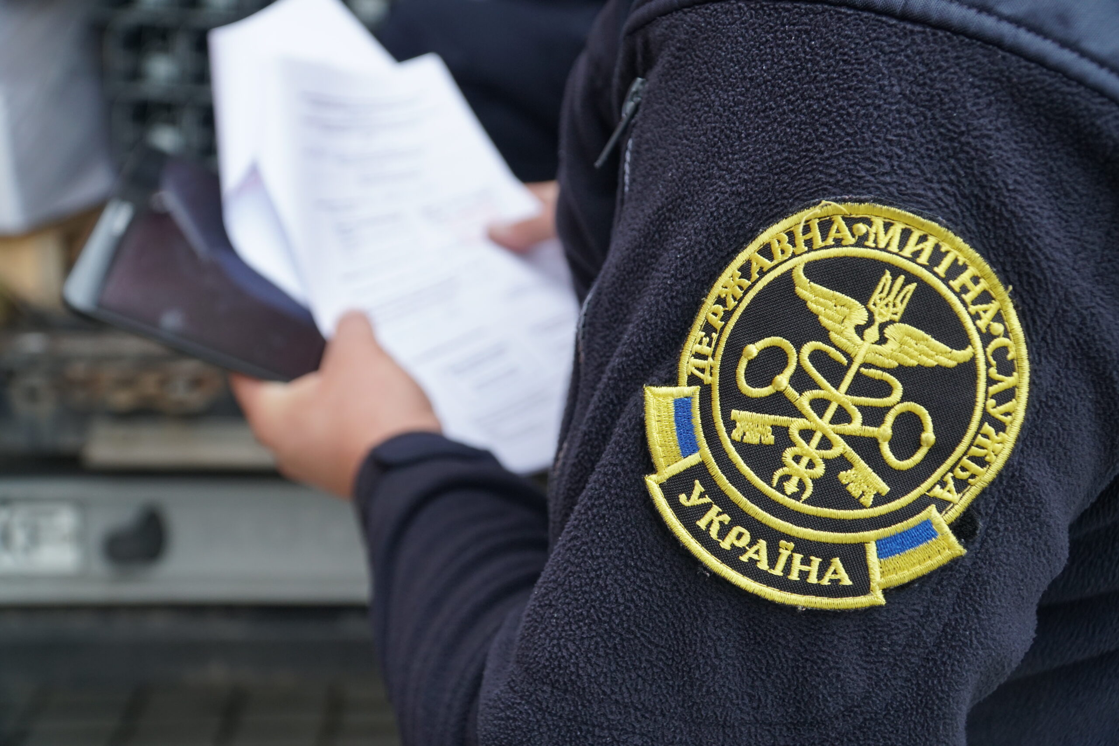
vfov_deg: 36.9
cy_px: 373
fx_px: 1119
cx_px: 560
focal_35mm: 36
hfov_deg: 53.1
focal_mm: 24
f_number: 4
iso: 500
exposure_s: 1/60
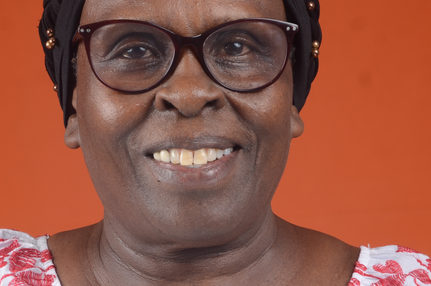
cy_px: 137
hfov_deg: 9.1
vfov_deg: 6.0
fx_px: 2712
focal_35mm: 227
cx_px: 189
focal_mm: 70
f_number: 9
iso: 100
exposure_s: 1/160
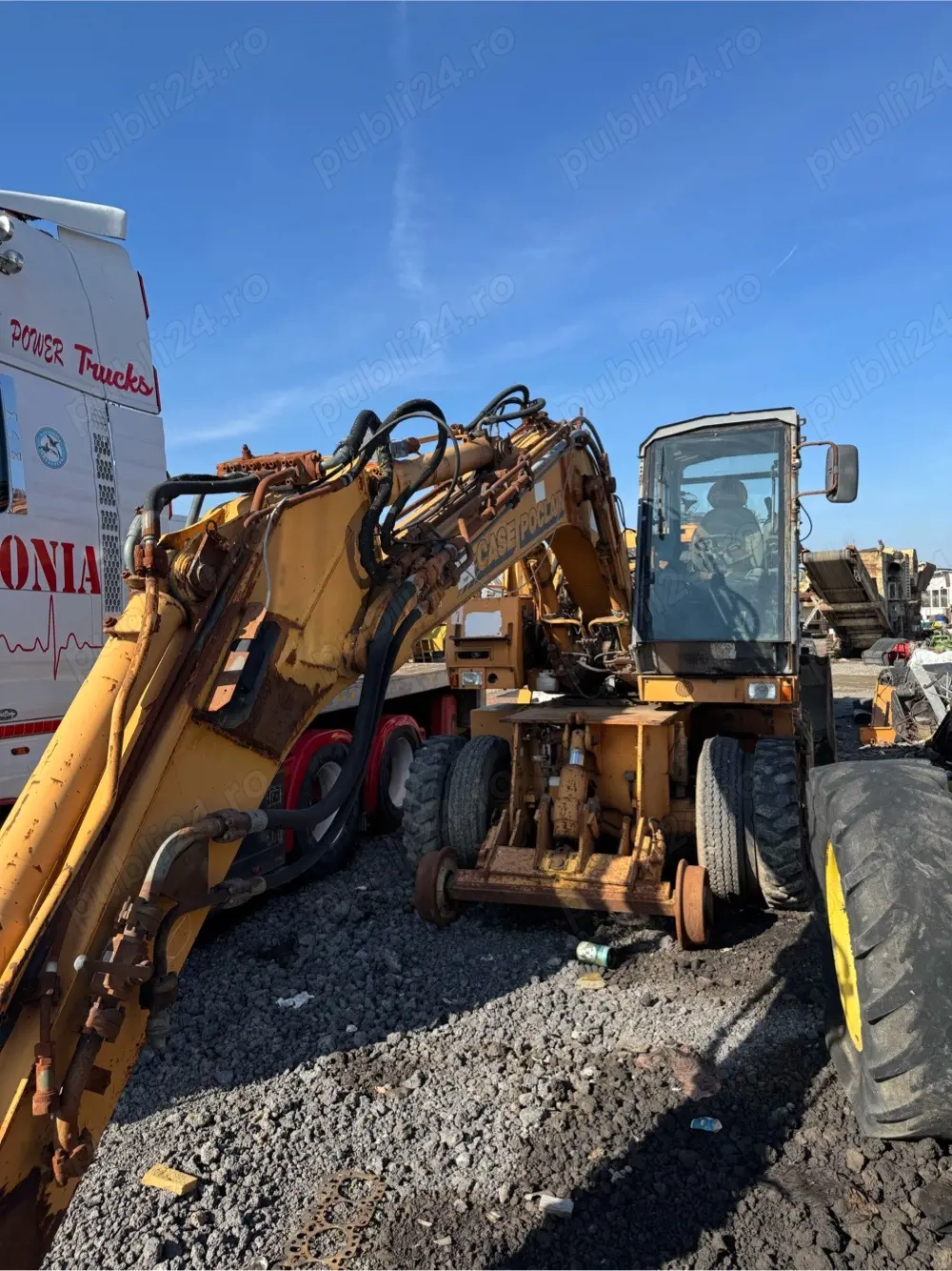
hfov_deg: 56.8
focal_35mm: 24
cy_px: 636
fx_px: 880
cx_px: 476
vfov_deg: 71.6
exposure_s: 1/2833
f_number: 1.78
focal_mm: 6.76
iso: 80
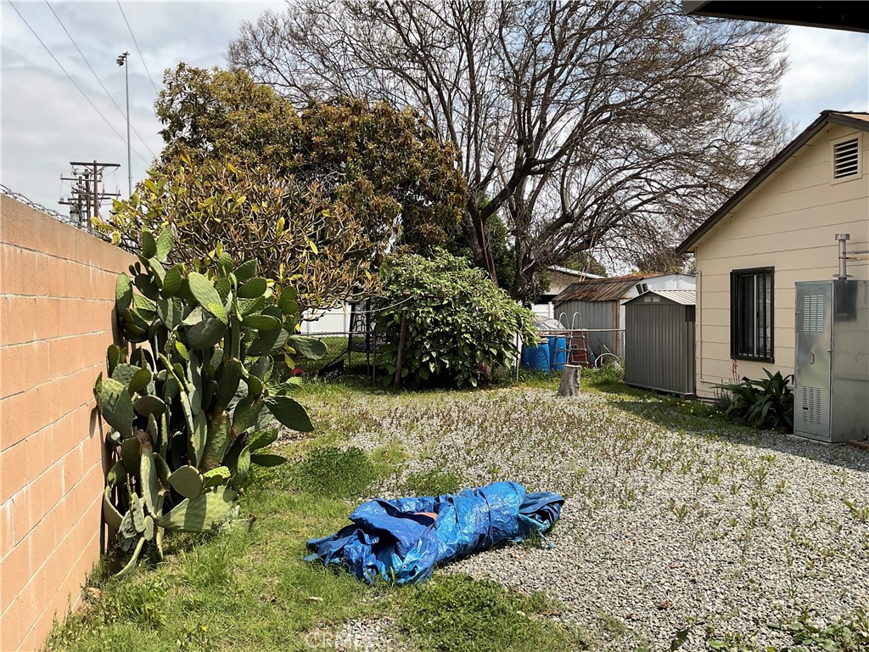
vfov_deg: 48.2
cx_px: 434
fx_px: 728
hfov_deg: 61.7
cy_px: 326
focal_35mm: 29
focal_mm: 3
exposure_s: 1/1490
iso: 16
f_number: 1.8
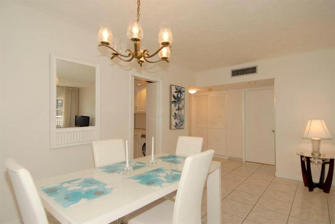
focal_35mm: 18
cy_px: 112
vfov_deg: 67.5
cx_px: 168
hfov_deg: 89.9
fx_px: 168
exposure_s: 1/60
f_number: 5
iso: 200
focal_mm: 12
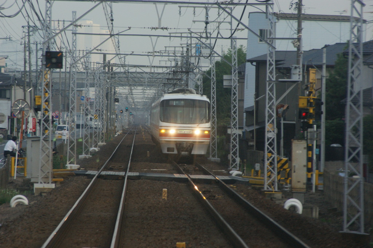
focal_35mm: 315
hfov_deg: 6.5
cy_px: 124
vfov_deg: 4.4
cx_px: 186
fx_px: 3261
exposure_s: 1/320
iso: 320
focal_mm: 210
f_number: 8
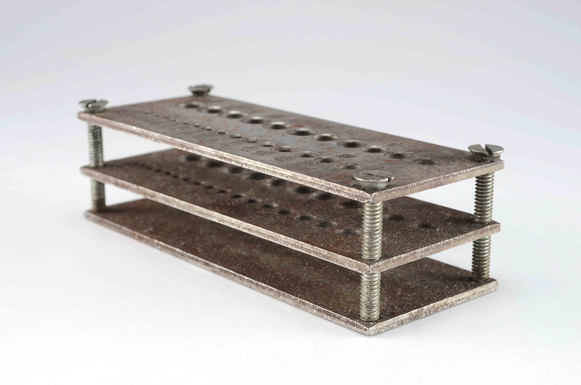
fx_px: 1111
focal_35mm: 69
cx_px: 290
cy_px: 192
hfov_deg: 29.3
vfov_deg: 19.6
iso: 100
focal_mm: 46
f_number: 11
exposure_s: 1/80
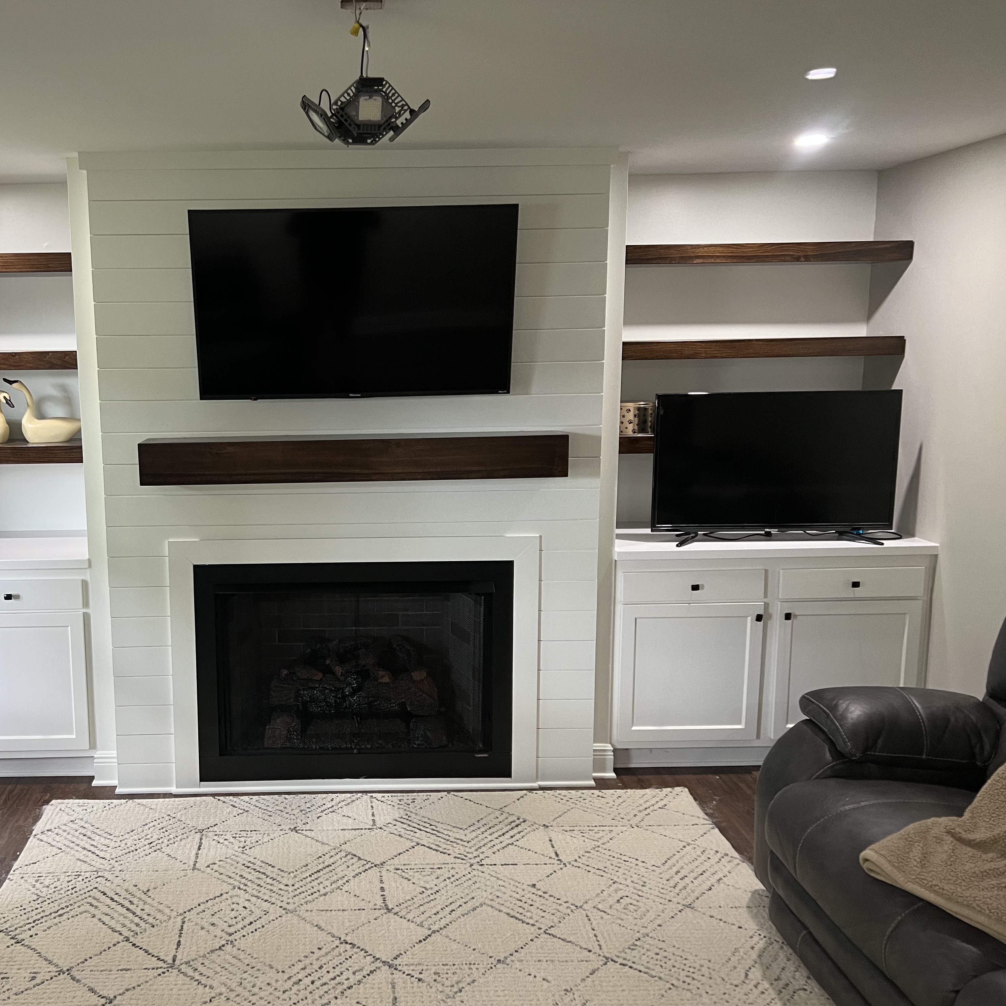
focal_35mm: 31
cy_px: 508
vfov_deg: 52.5
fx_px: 1019
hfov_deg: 51.5
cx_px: 334
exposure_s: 1/60
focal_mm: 5.7
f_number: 1.5
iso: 160
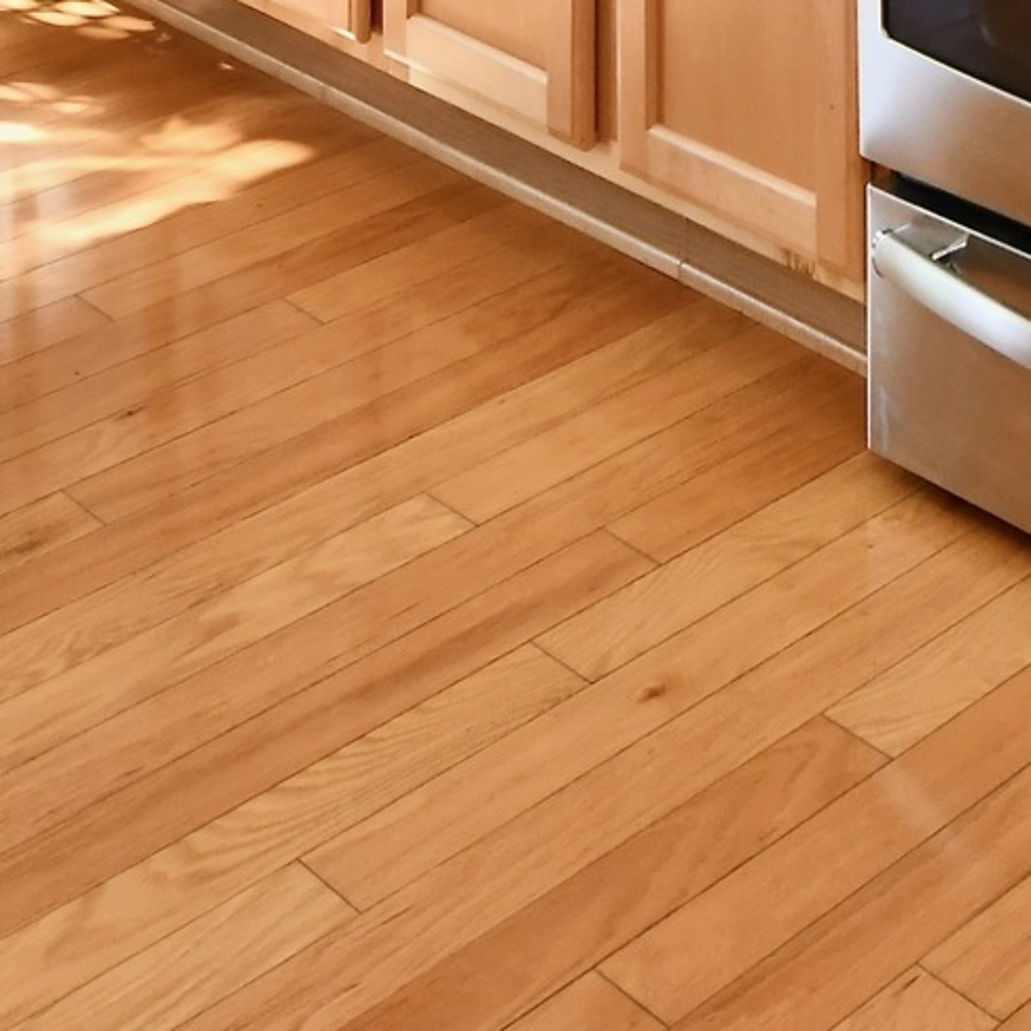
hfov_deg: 20.9
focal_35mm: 75
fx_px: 2527
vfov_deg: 17.4
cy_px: -970
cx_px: 1355
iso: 640
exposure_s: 1/200
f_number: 7.1
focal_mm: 14
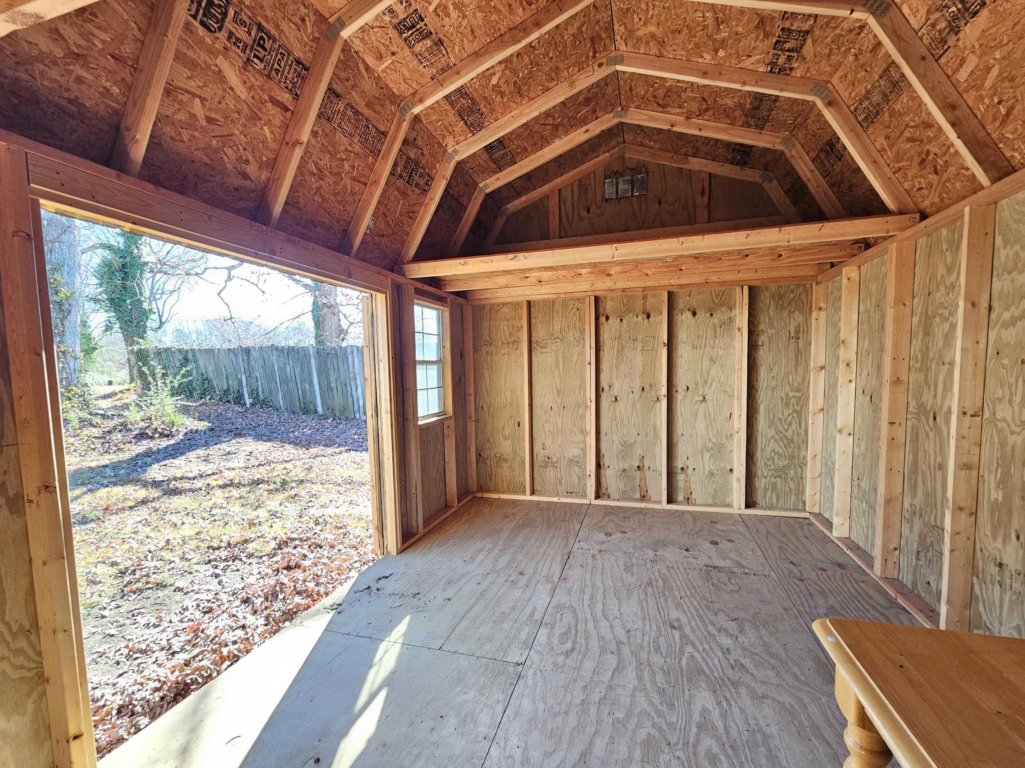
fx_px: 414
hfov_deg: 102.1
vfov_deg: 85.6
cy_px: 405
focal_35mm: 14
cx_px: 506
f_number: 2.2
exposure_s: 1/60
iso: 160
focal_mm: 2.2
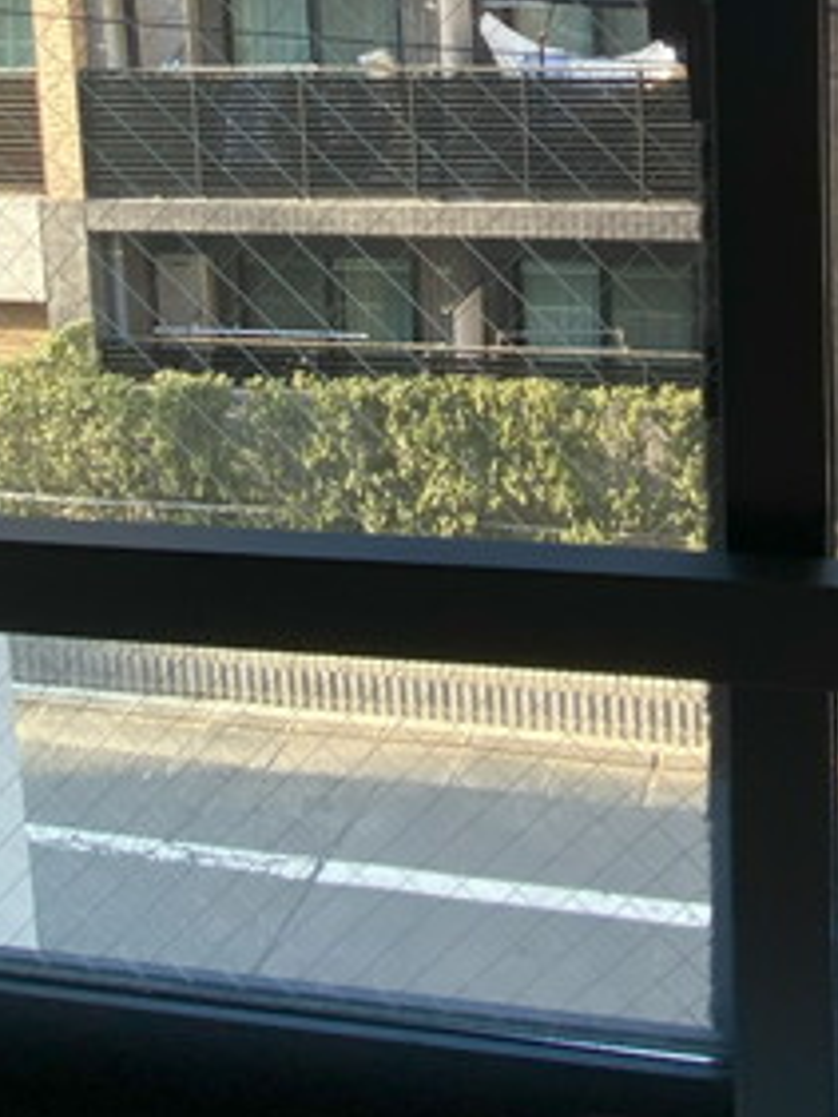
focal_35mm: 37
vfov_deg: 44.9
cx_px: 643
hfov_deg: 37.6
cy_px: 87
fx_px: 1193
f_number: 2.4
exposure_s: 1/100
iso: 125
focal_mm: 1.54
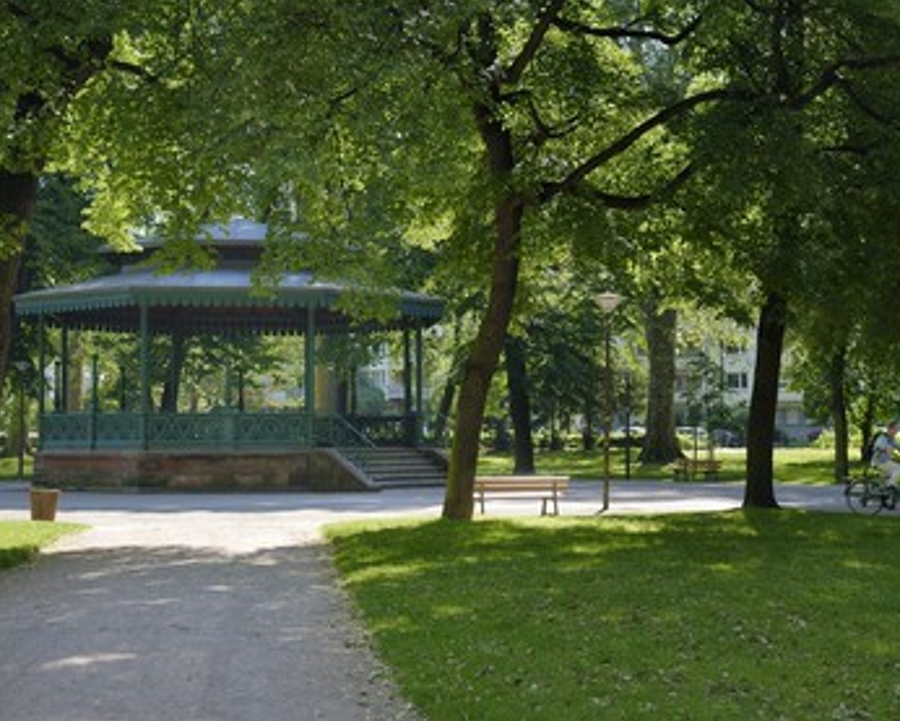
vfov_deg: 26.7
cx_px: 458
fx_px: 1519
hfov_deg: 33.0
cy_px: 359
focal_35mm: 57
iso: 200
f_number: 3.5
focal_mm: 50
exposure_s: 1/400
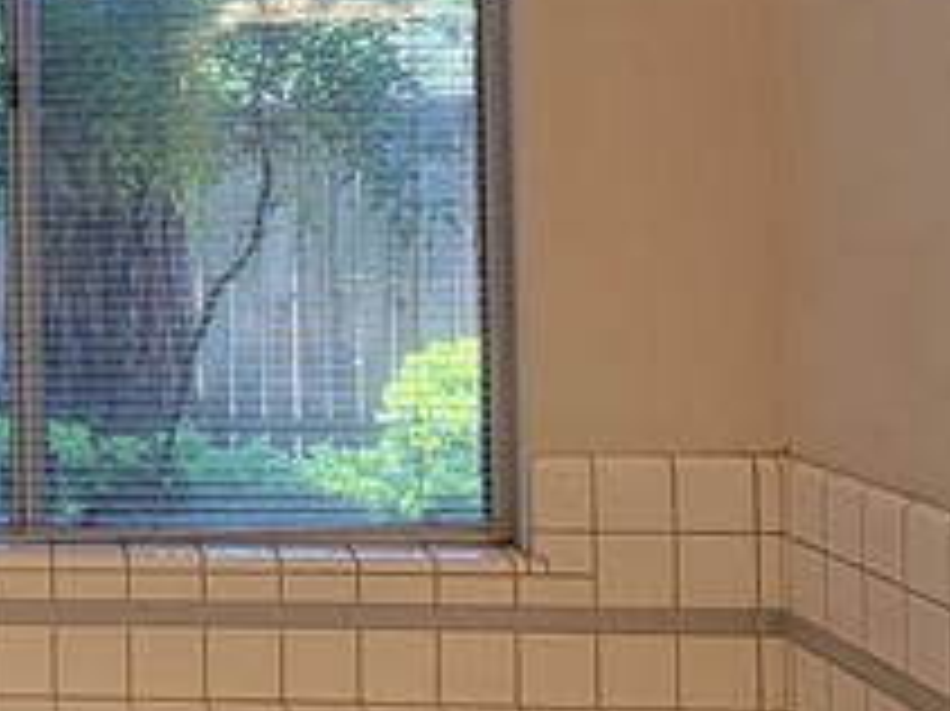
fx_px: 1728
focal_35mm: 63
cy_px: 148
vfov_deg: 23.0
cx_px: -243
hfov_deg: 26.6
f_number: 2.2
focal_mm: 2.2
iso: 80
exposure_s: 1/60
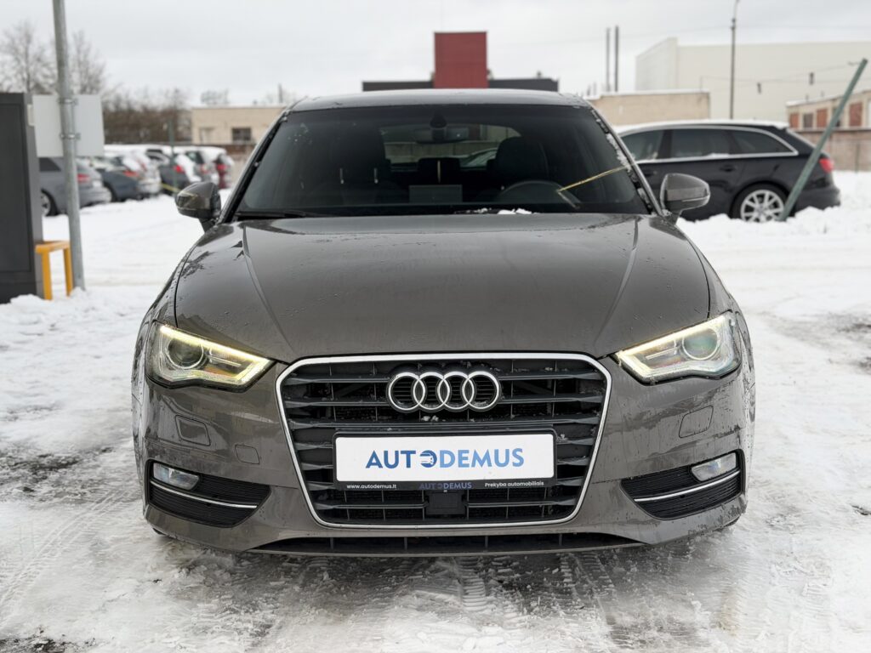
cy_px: 326
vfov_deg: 30.3
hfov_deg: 39.7
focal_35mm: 48
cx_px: 436
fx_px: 1208
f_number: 1.78
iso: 80
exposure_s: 1/538
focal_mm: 6.76
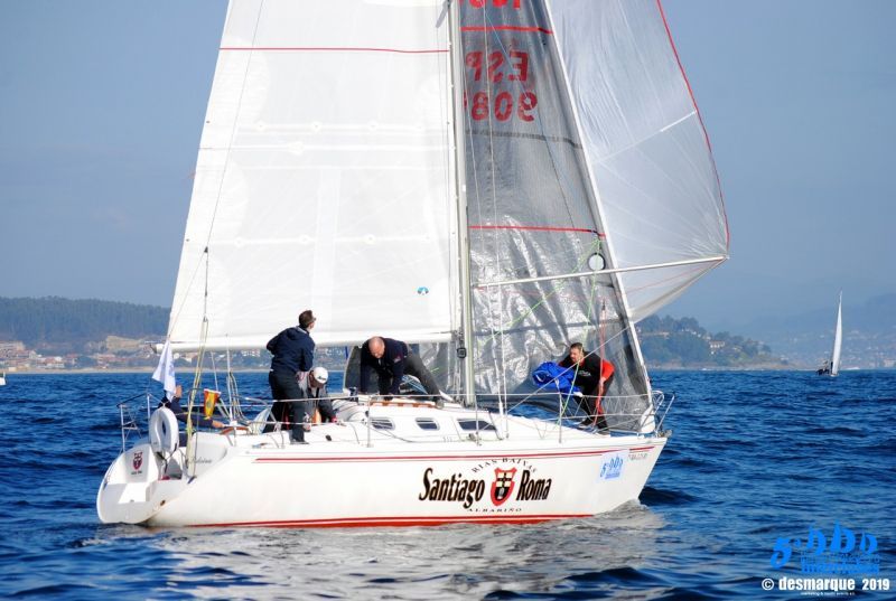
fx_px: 3741
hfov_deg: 13.7
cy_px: 300
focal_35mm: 150
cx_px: 448
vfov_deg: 9.2
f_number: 6.3
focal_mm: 100
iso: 100
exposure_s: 1/640
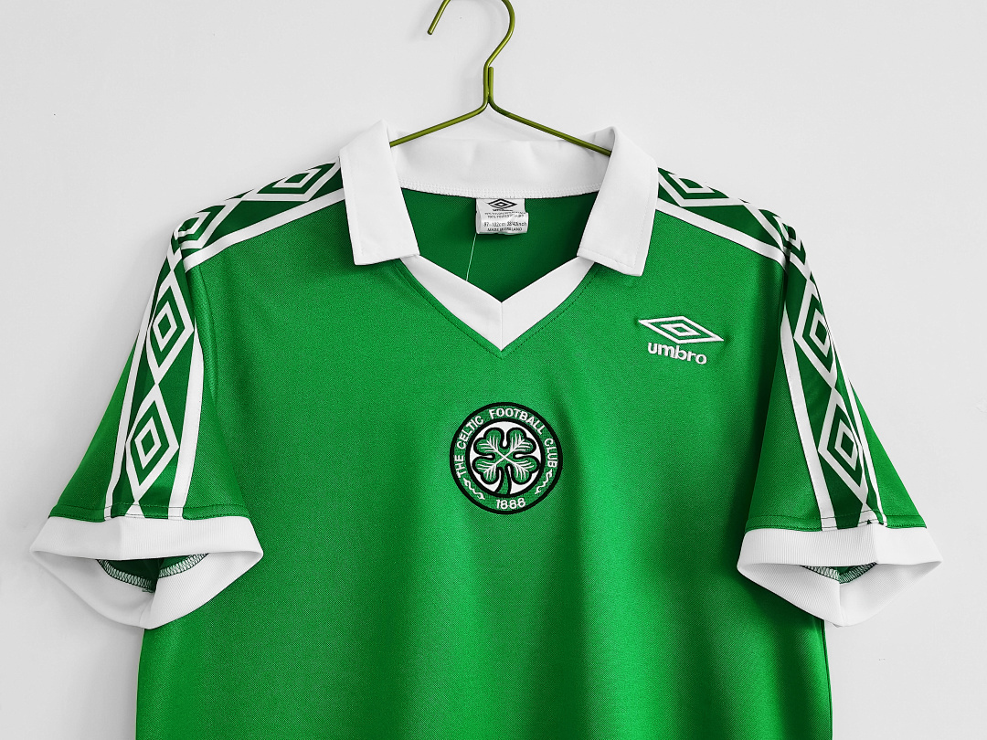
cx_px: 494
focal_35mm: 35
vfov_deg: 40.7
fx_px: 998
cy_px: 370
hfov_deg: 52.6
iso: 320
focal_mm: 5.58
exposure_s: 1/33.3
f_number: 1.8
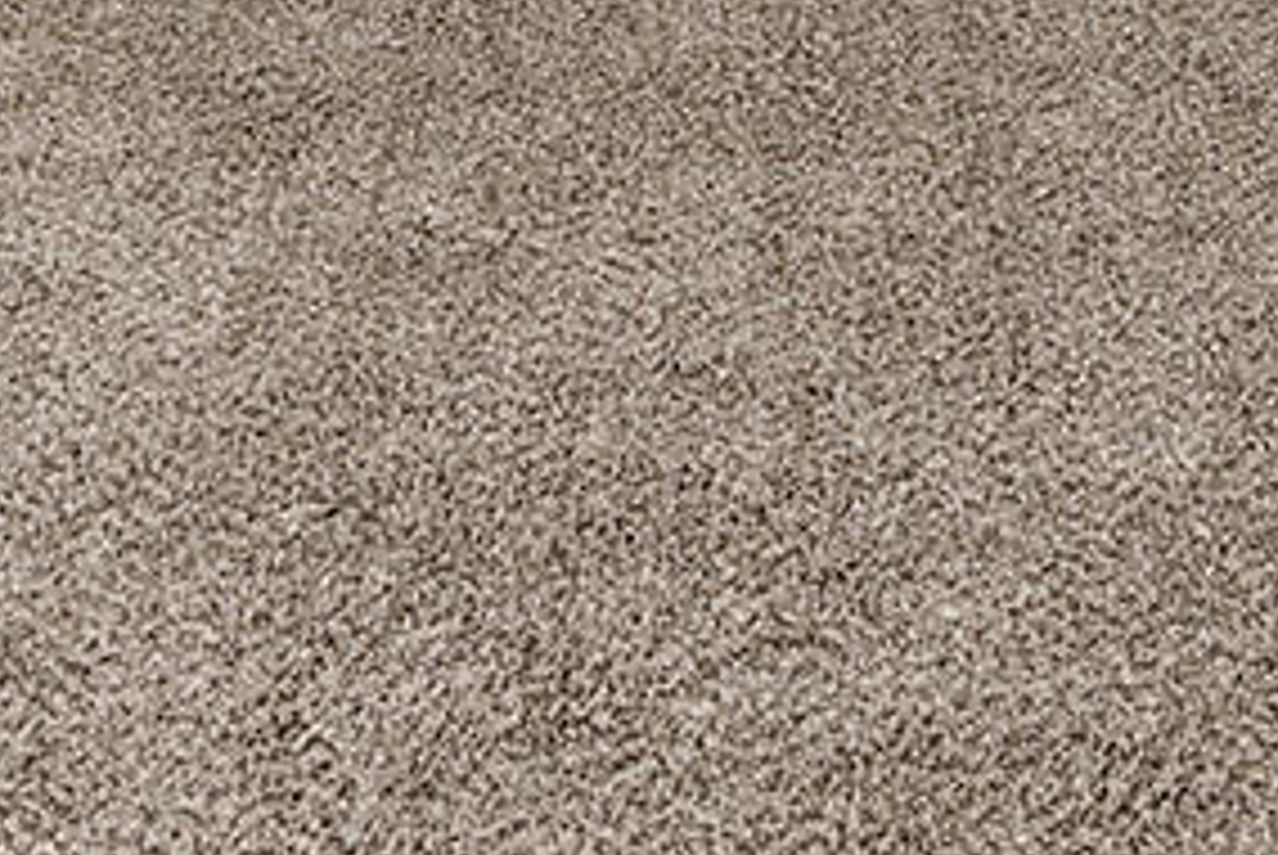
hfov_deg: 22.6
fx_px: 3198
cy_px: -1487
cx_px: 621
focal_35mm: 90
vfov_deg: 11.3
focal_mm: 16
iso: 100
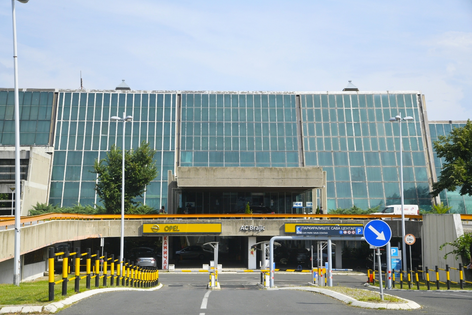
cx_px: 236
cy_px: 158
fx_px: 865
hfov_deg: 30.5
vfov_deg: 20.6
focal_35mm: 66
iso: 400
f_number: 11
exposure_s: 1/500
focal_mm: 66
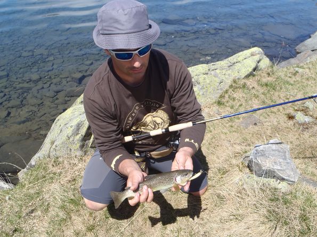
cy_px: 118
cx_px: 158
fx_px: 256
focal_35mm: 28
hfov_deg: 63.5
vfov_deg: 49.7
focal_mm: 5
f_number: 4.5
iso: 80
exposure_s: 1/400
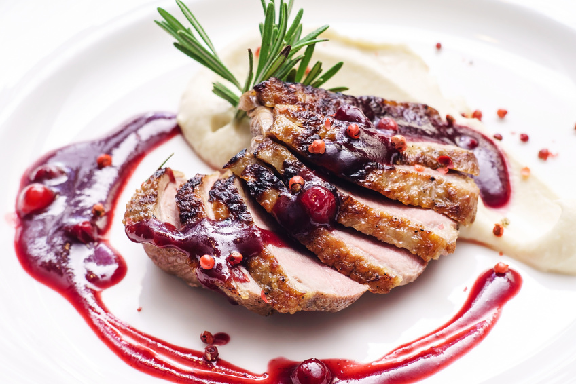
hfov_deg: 22.6
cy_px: 192
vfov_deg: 15.2
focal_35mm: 90
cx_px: 288
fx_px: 1440
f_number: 6.7
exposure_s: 1/125
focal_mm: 90
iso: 400
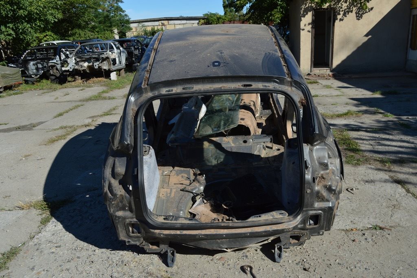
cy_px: 139
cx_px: 208
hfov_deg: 62.0
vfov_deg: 43.5
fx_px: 347
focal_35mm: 30
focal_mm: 20
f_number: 8
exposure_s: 1/400
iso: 100
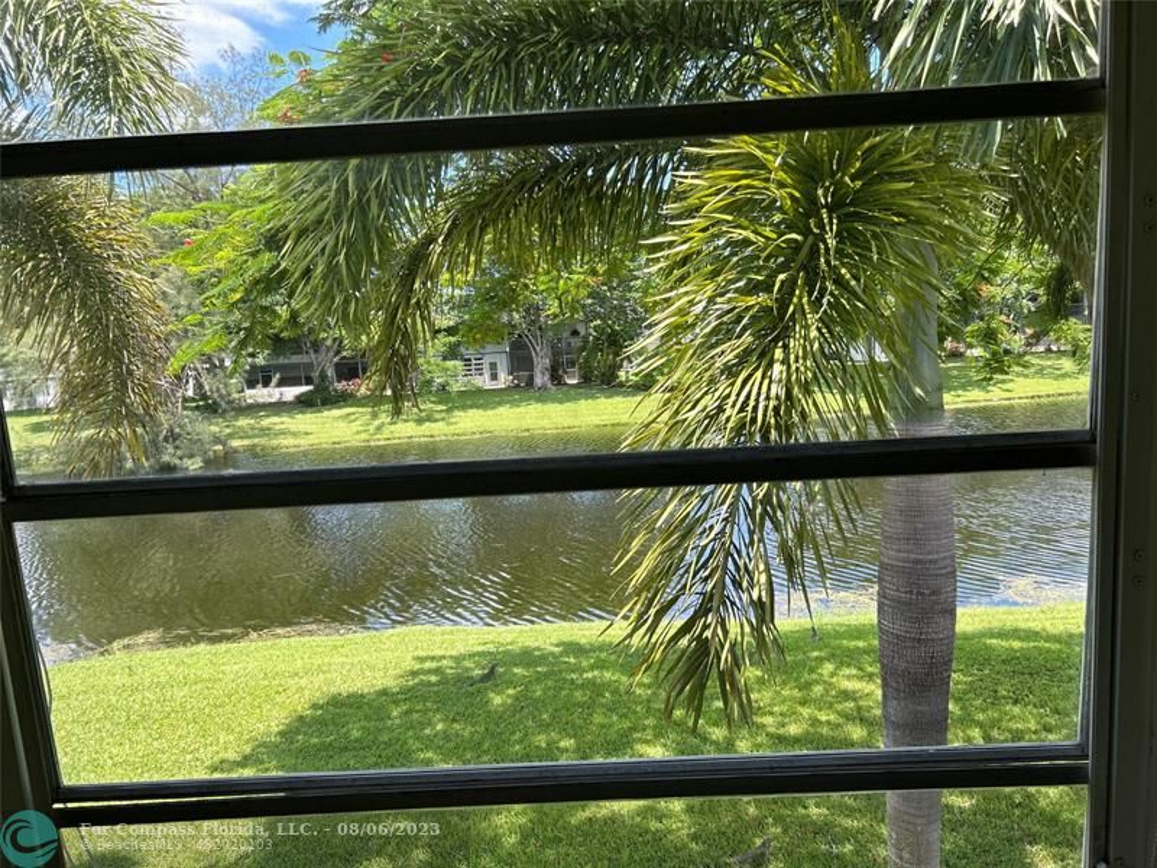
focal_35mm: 26
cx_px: 578
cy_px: 434
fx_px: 869
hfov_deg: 67.3
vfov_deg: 53.1
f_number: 1.5
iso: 50
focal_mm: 5.7
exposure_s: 1/422
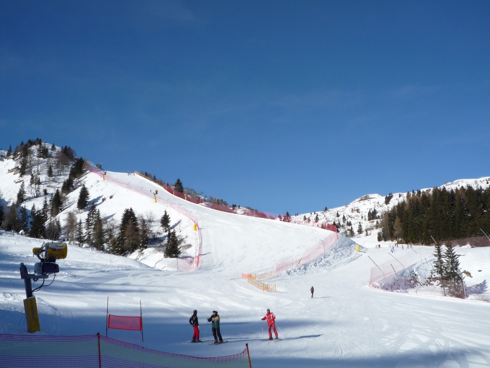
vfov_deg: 39.7
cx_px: 245
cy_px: 184
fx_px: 510
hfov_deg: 51.4
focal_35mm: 36
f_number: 5
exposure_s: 1/800
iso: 100
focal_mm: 6.3
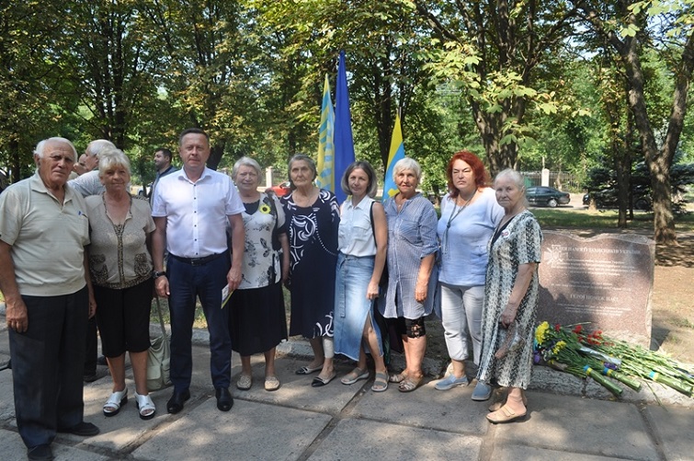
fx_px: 520
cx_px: 347
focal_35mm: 27
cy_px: 230
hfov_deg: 67.5
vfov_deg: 47.8
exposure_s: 1/200
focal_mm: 18
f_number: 7.1
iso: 200
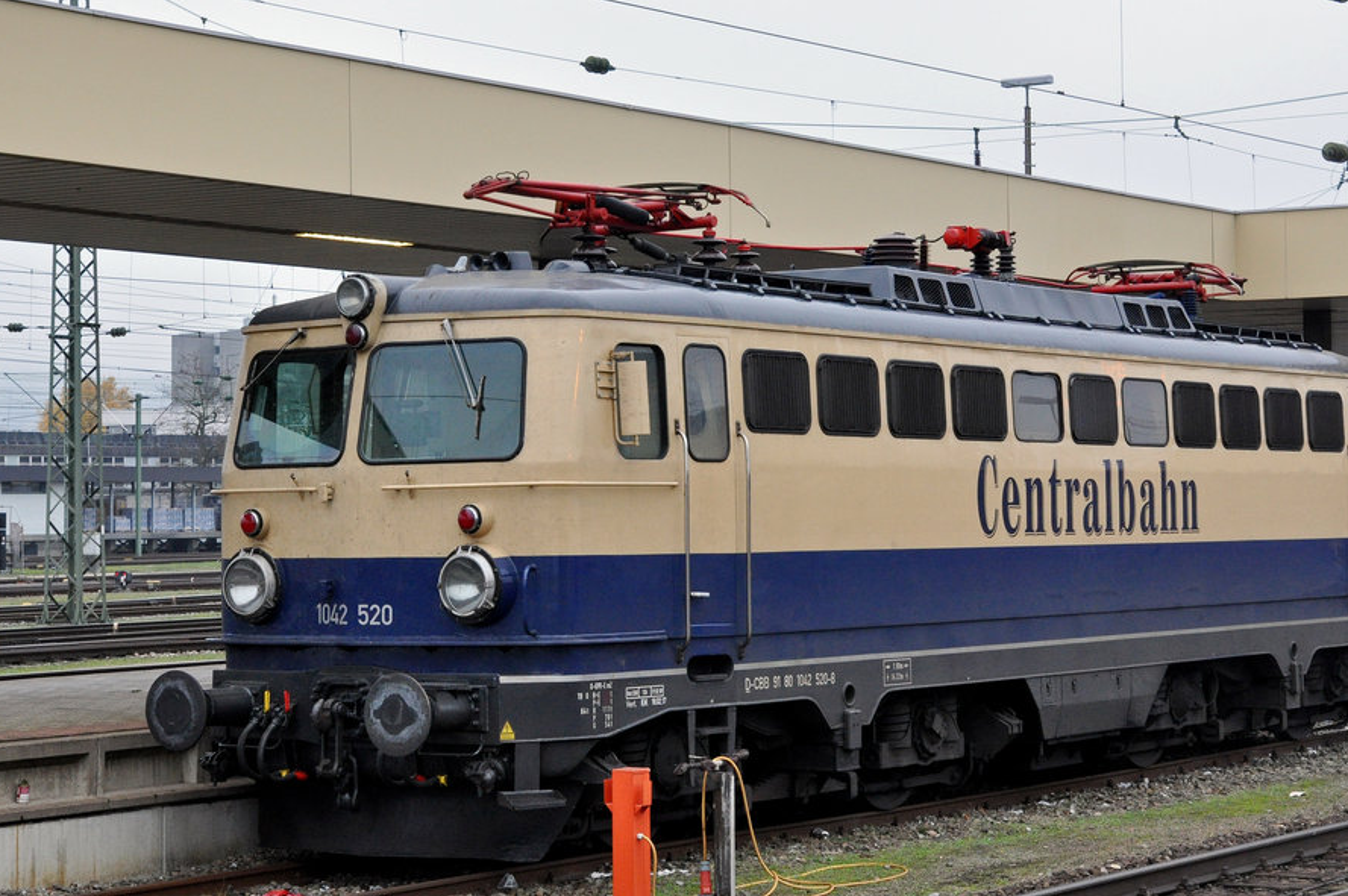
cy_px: 409
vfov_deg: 16.0
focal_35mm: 85
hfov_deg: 23.9
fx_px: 3180
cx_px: 770
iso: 800
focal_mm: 42
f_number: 11
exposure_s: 1/30
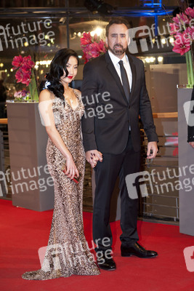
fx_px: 501
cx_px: 97
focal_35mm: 62
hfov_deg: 21.9
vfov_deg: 32.4
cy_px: 146
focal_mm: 62
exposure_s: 1/125
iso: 1600
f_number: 4
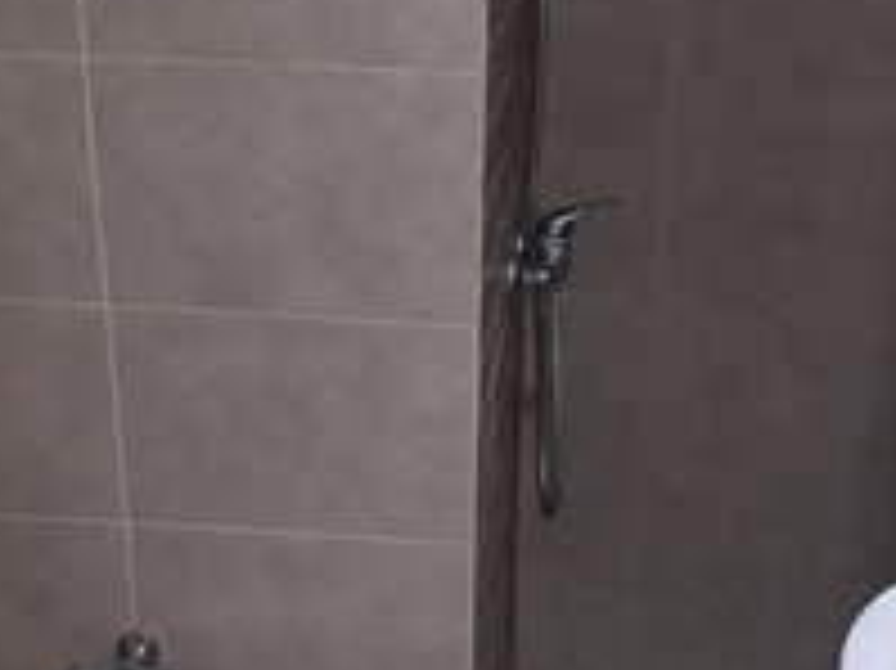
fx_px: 1604
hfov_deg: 31.2
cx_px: 489
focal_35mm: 62
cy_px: 668
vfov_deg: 22.7
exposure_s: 1/33
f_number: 1.9
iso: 160
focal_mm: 3.6
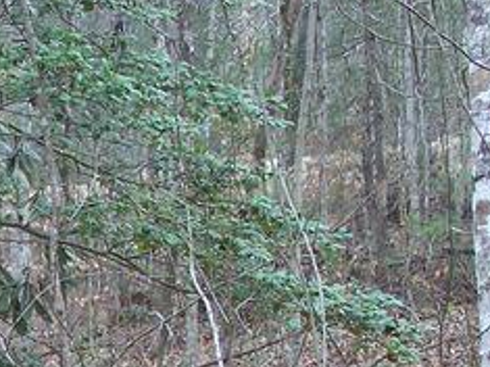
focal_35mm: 185
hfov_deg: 10.5
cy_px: 480
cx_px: -126
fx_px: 2617
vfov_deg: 7.9
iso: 64
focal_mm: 8.5
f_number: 3
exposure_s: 1/80
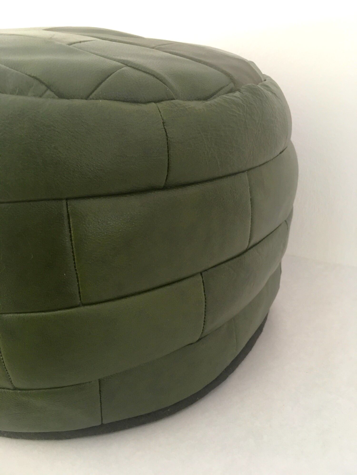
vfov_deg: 61.7
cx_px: 178
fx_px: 399
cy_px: 238
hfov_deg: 48.2
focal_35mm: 29
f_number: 2.2
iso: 125
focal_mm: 4.15
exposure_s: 1/33
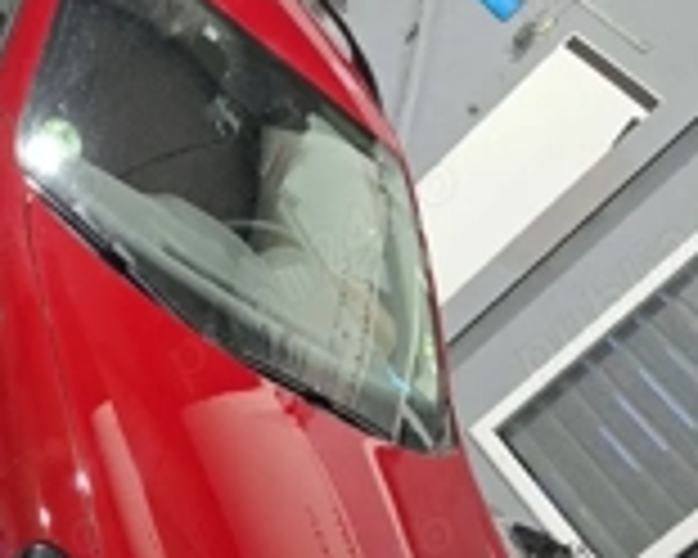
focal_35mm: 58
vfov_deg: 26.2
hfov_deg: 30.8
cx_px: 50
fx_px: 1198
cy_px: 324
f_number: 1.8
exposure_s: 1/33
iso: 400
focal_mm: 5.54
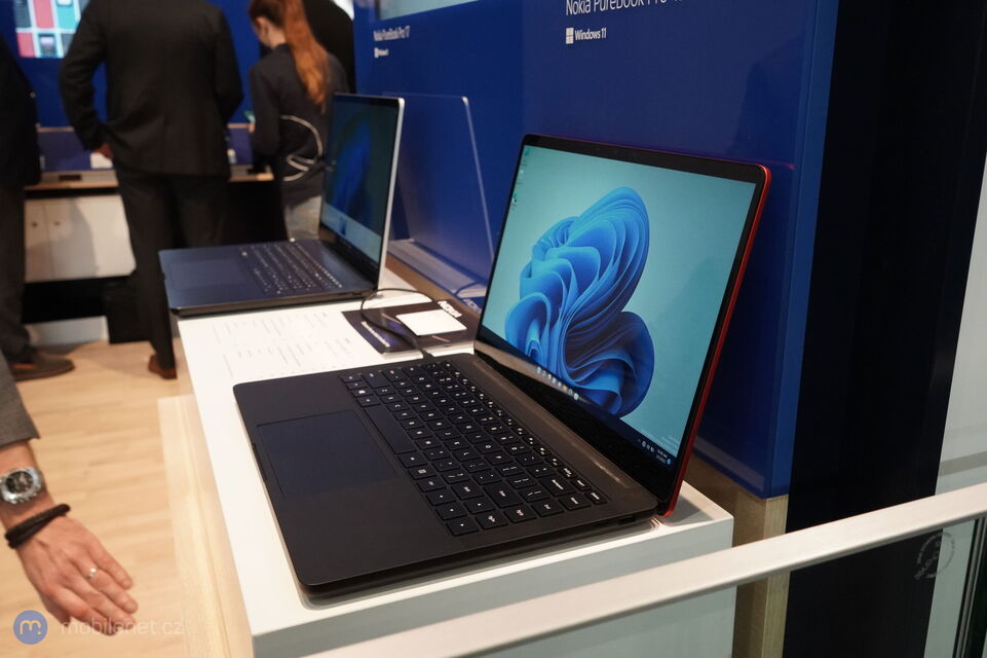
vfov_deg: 43.6
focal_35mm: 30
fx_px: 822
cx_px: 494
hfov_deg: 61.9
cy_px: 329
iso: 10000
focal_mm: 30
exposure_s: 1/160
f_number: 8
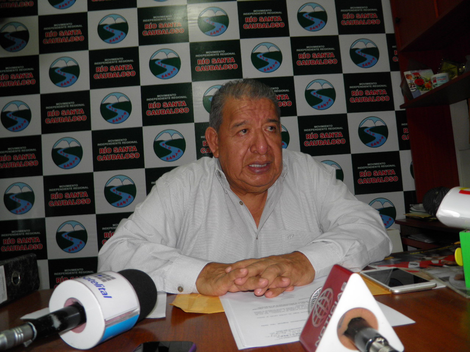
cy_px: 176
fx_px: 380
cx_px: 235
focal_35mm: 28
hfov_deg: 63.4
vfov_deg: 49.7
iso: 100
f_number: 2.8
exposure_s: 1/30
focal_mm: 4.9
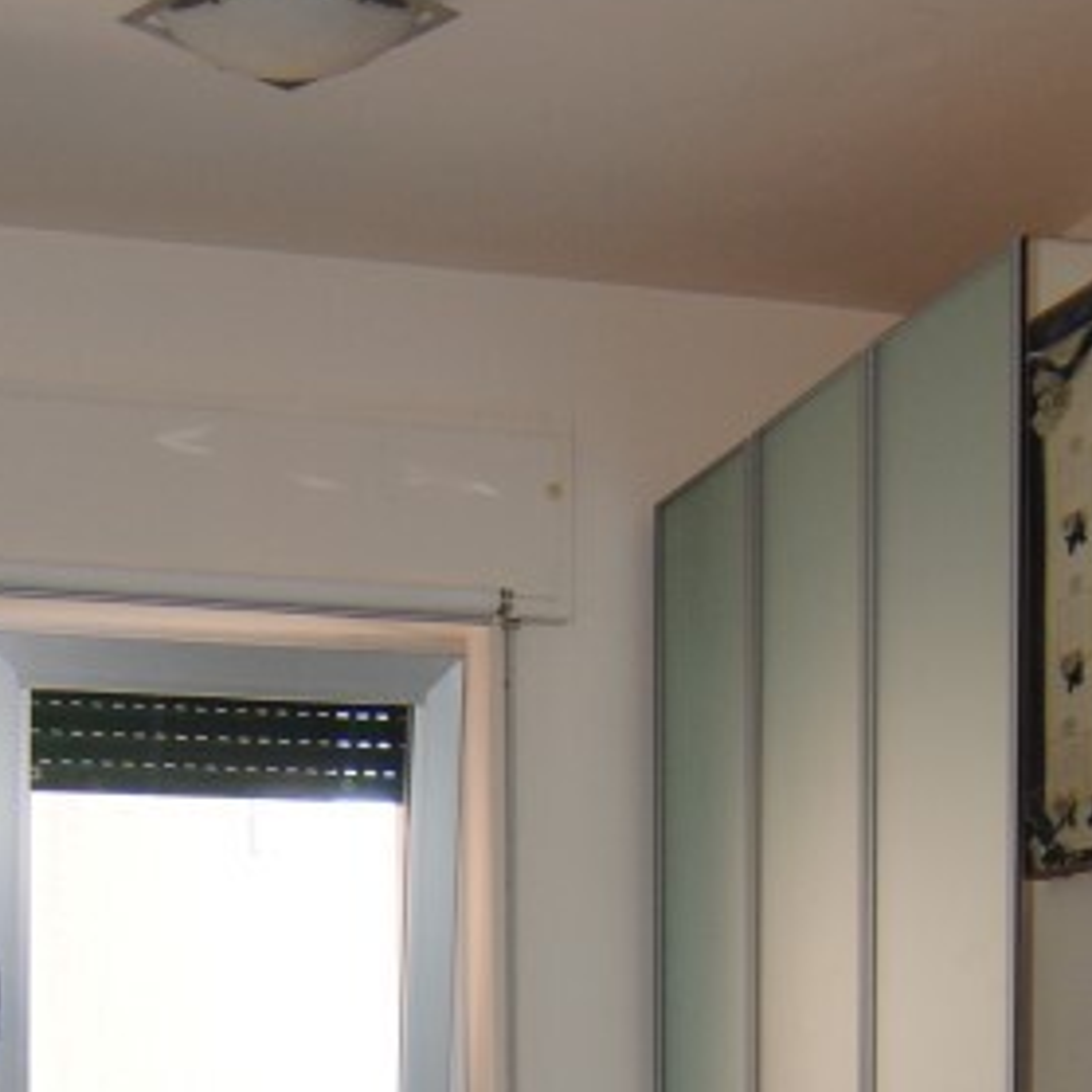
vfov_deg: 24.7
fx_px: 2248
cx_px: 411
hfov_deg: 27.2
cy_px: 1309
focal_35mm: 63
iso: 200
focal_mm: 12
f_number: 4
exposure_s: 1/60
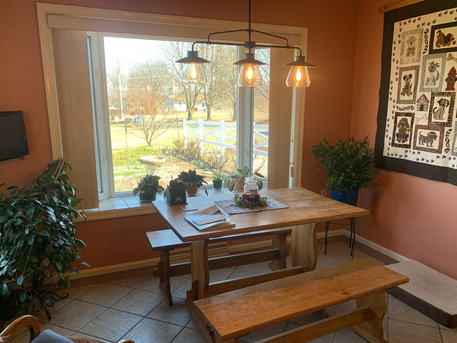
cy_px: 184
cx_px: 227
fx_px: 370
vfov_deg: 49.7
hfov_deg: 63.4
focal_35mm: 28
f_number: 1.8
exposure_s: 1/122
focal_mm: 4.25
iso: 50
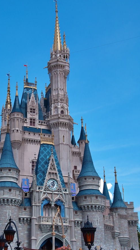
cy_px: 148
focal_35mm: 52
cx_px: 32
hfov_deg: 22.8
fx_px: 343
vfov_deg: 39.7
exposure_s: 1/250
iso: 100
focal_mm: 34
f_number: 8
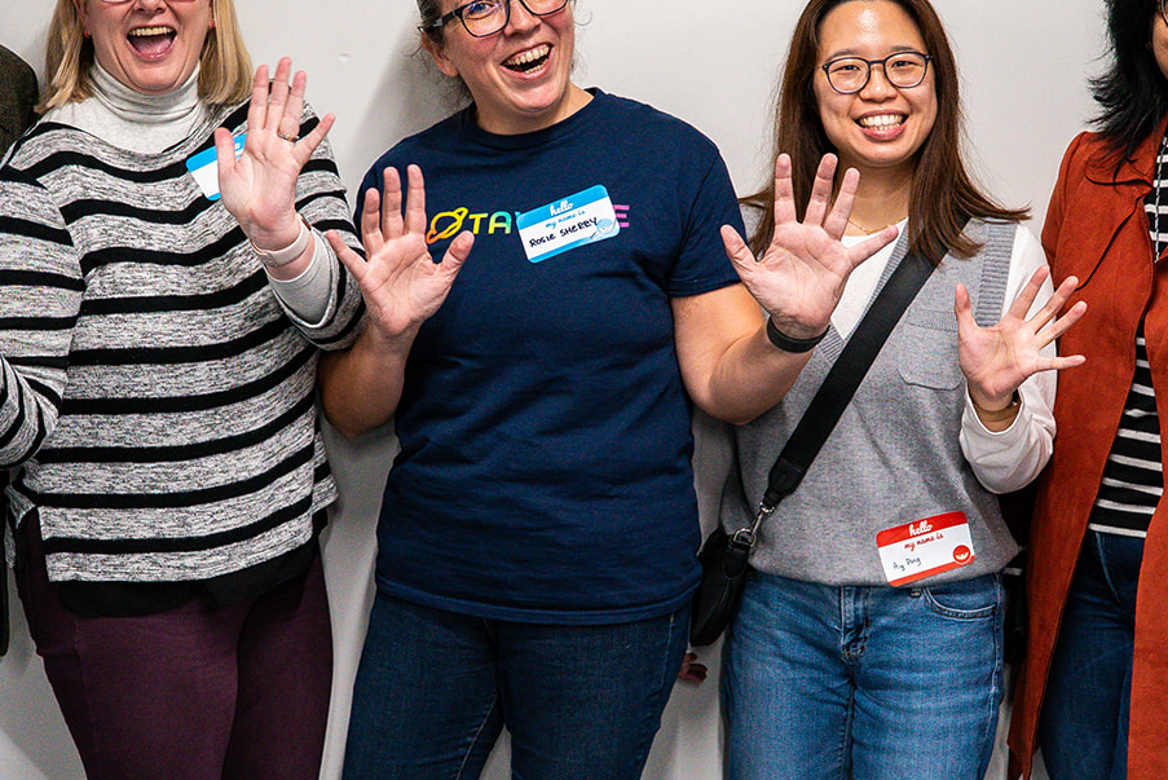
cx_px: 504
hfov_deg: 32.3
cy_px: 309
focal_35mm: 62
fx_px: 2012
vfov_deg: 21.9
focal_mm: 35
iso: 3200
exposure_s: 1/160
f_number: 4.5
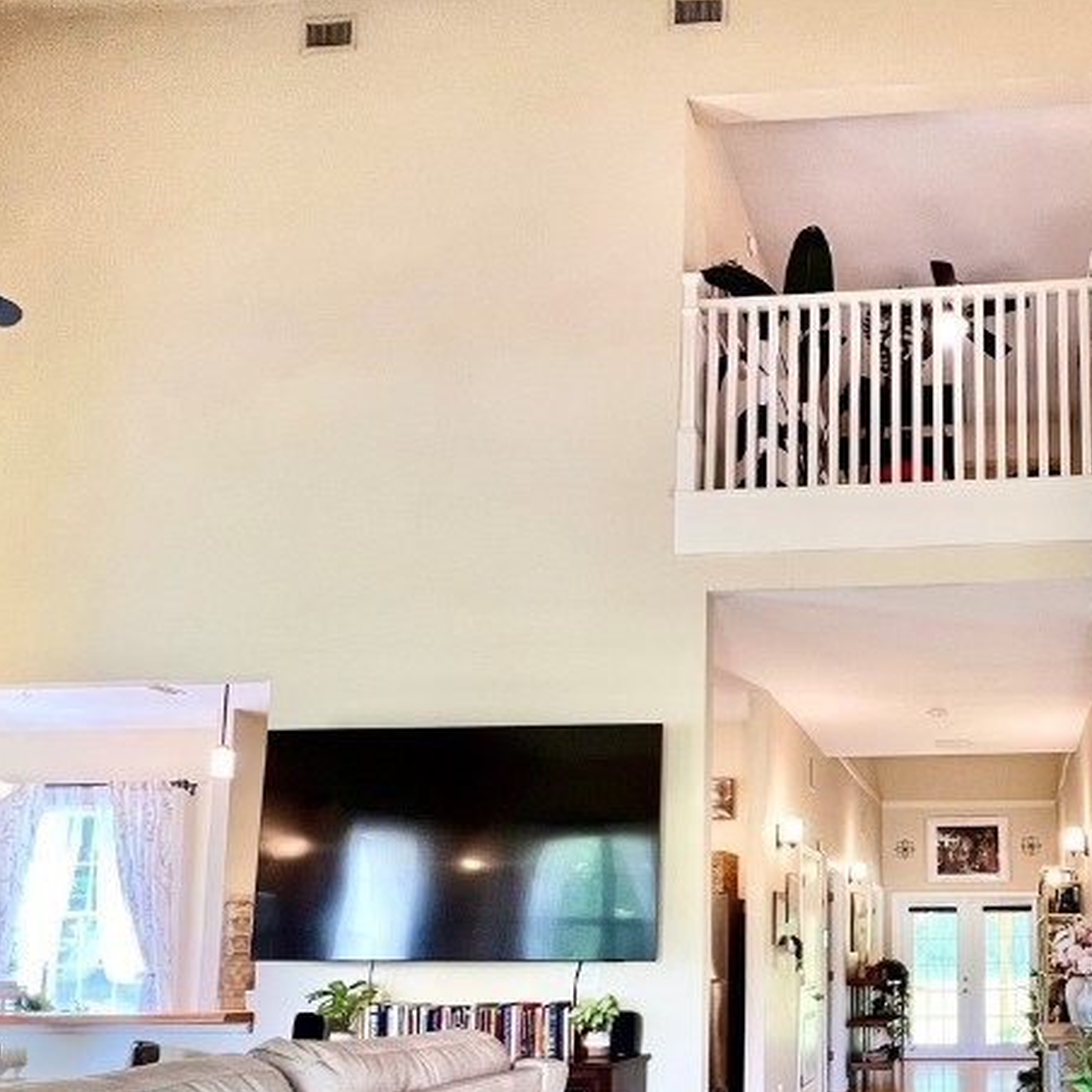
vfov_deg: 56.8
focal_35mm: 26
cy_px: 863
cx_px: 955
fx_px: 928
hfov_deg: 54.2
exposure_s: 1/120
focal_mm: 1.57
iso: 250
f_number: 1.8
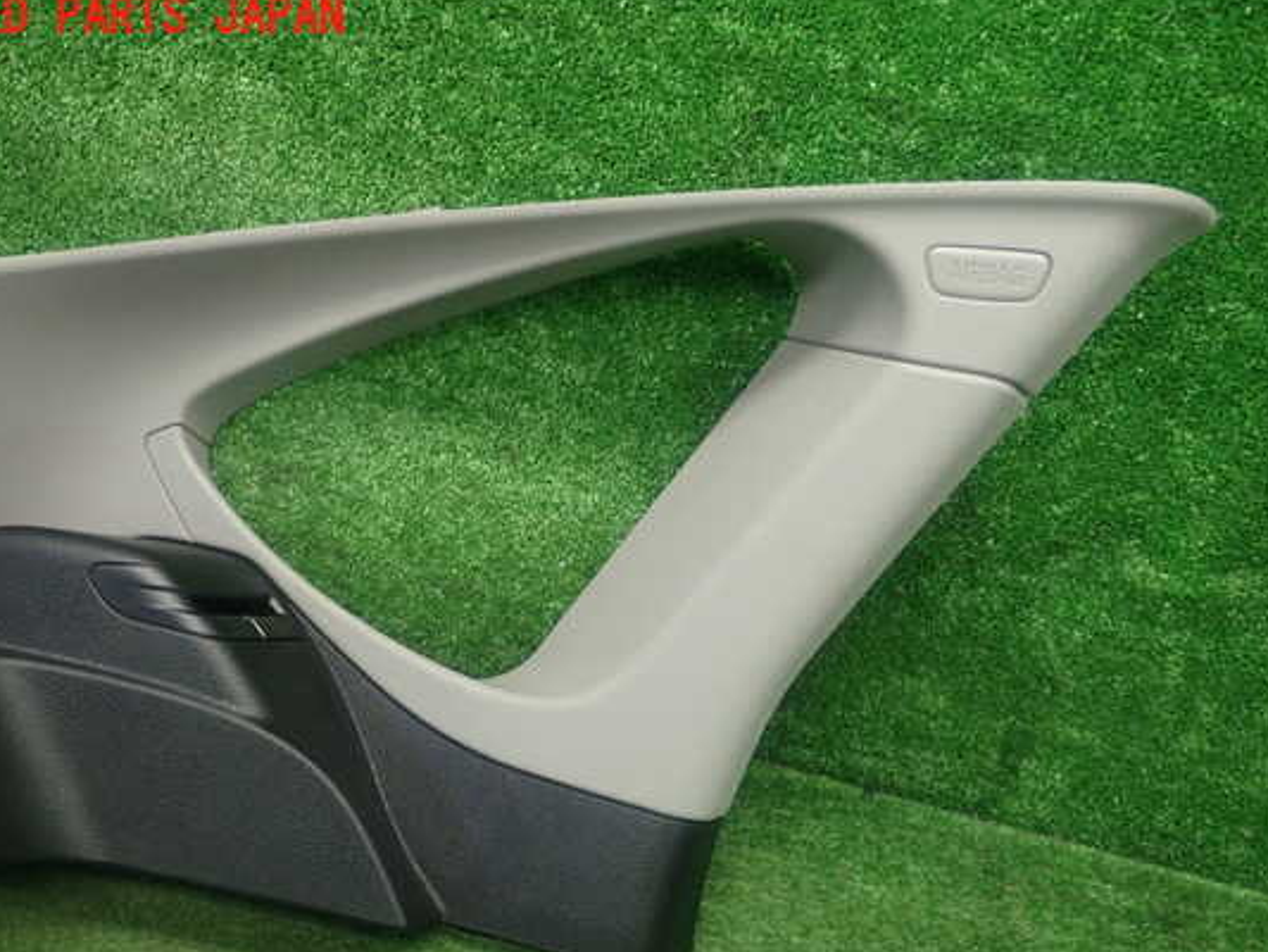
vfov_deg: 39.6
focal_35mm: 36
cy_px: 524
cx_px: 626
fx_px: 1319
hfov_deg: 51.3
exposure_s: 1/40
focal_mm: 5.79
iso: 200
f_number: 2.4
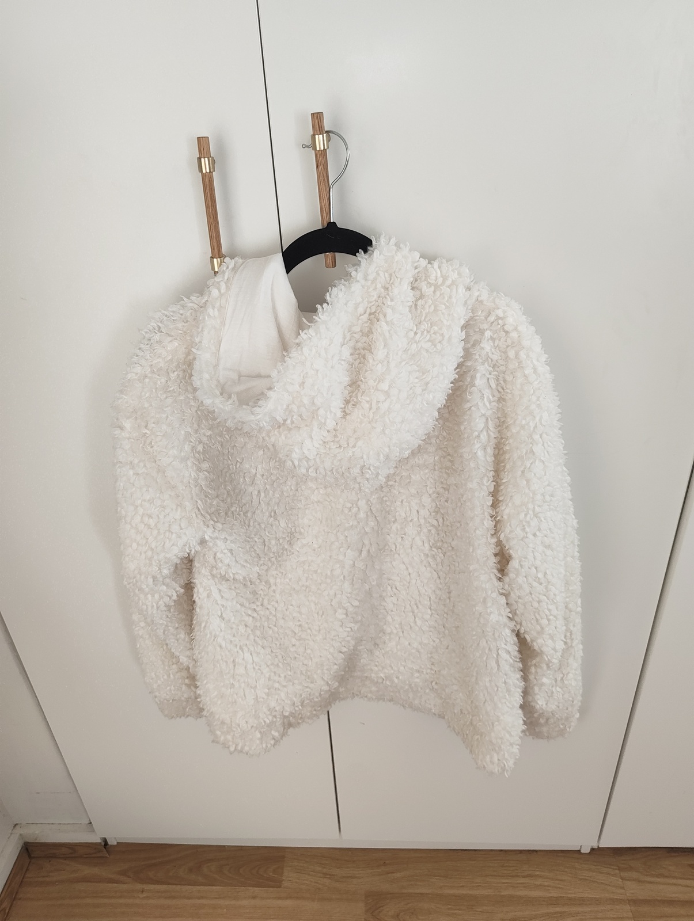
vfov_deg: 71.5
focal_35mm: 24
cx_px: 347
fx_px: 640
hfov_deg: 56.9
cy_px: 460
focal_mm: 5.56
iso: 263
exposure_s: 1/100
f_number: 1.88
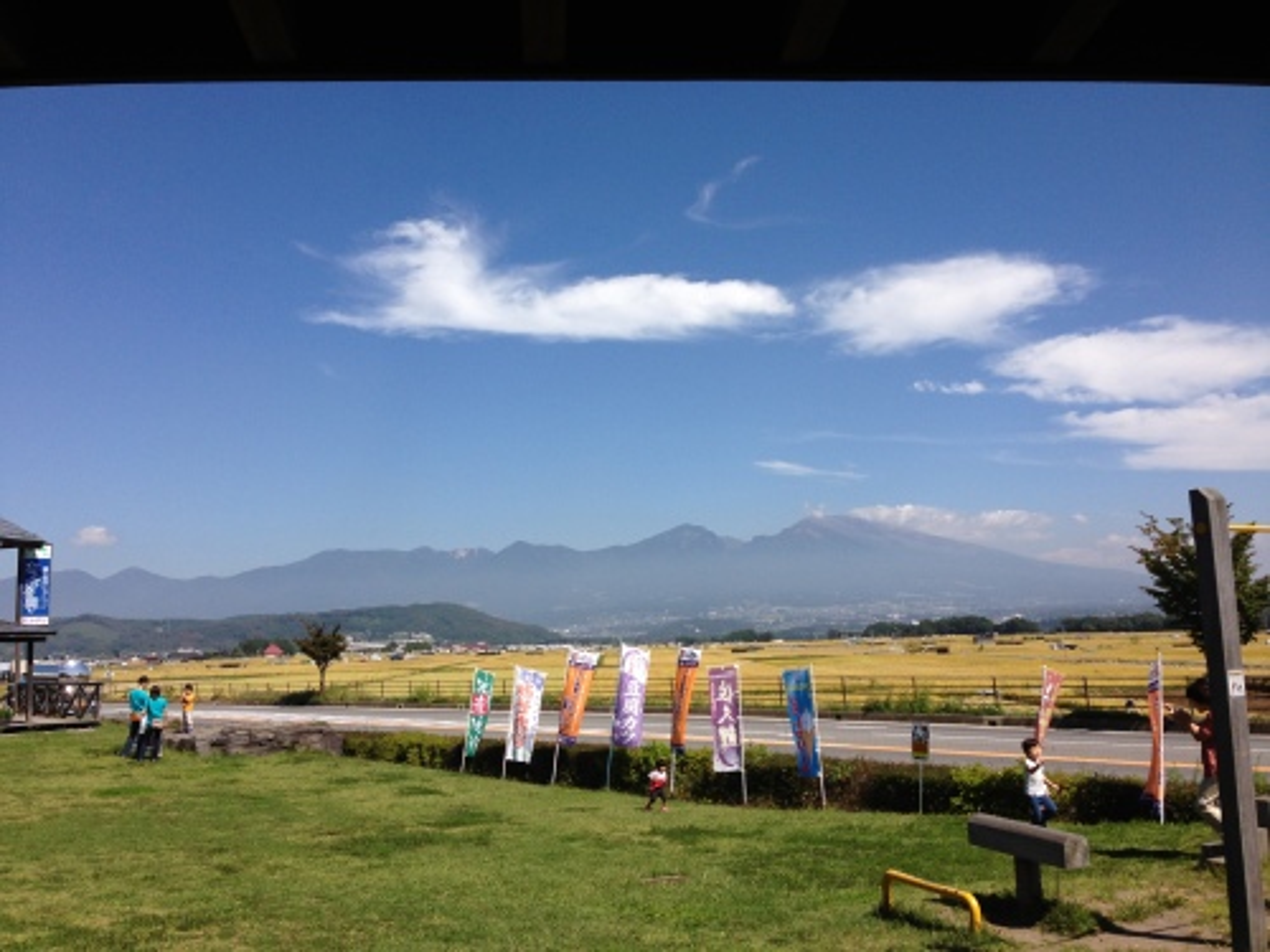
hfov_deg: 55.4
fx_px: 1211
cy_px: 476
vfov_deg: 42.9
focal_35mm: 33
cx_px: 635
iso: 50
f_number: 2.4
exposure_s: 1/2169
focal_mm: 4.13
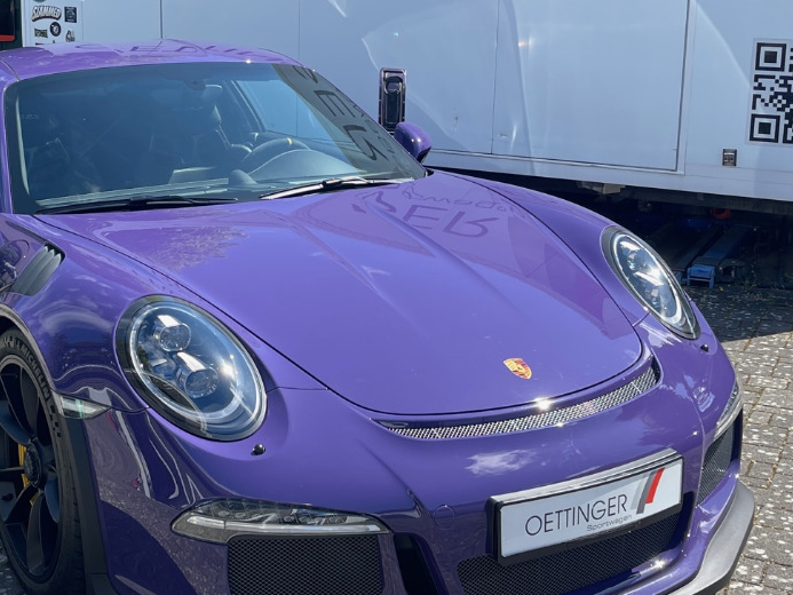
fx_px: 1237
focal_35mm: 54
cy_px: 203
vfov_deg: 26.9
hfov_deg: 35.3
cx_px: 294
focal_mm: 5.1
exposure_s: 1/765
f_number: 1.6
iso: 32
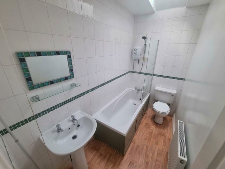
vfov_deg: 89.9
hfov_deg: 106.2
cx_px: 112
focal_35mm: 13
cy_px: 84
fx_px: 84
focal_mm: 2.2
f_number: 2.2
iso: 400
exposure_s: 1/50
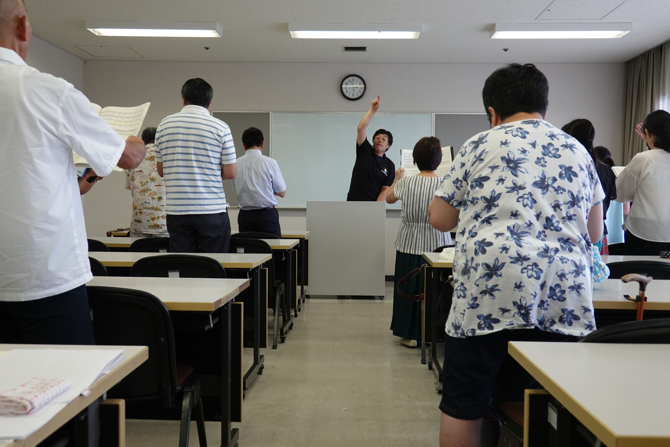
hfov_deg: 55.8
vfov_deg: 38.9
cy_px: 224
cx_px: 335
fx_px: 633
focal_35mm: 34
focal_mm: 12.76
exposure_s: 1/40
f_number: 3.5
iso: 640
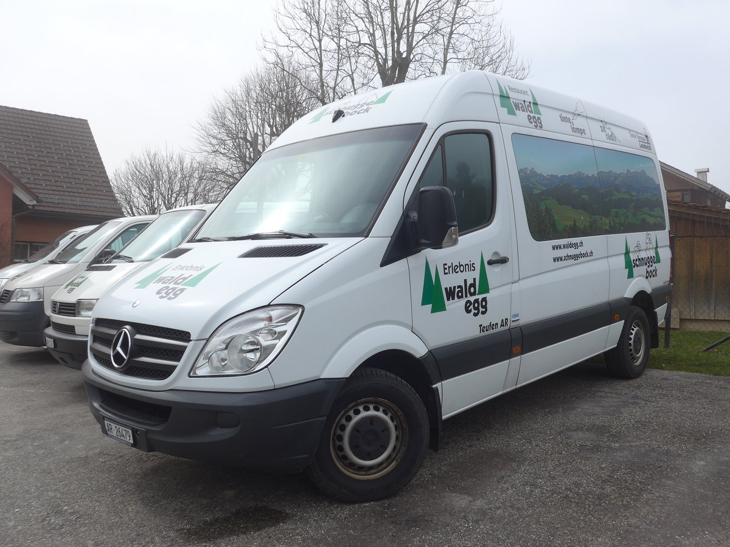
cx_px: 365
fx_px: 612
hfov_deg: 61.7
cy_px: 274
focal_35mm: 29
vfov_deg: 48.2
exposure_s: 1/1300
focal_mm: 6
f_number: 2.8
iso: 80
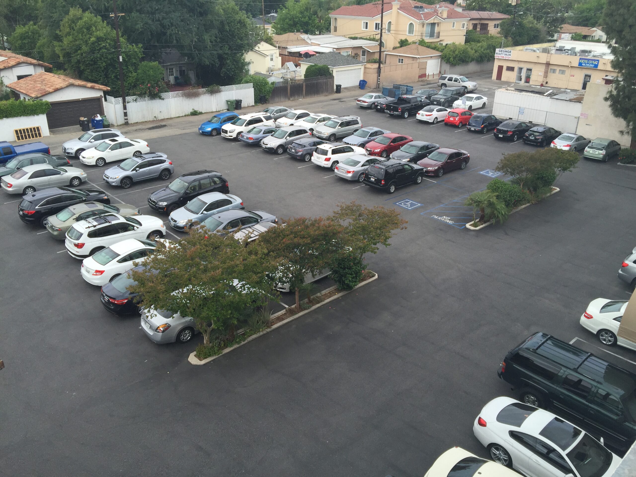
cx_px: 318
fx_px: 533
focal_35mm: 29
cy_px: 238
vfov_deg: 48.2
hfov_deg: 61.7
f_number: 2.2
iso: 32
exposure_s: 1/824
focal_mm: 4.15
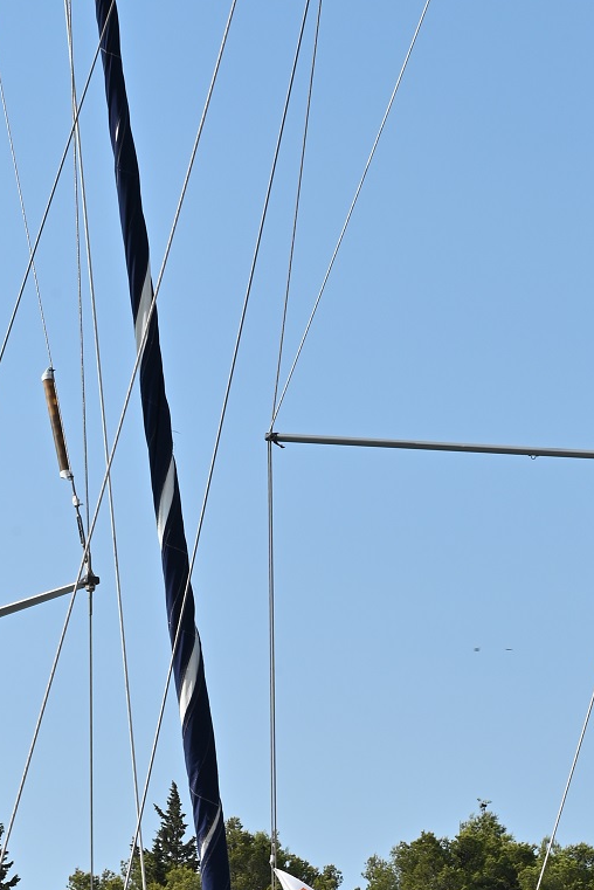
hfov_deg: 7.5
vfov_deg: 10.9
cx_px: 393
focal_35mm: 184
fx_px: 4550
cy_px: 1153
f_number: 16
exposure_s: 1/100
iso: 100
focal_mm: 70
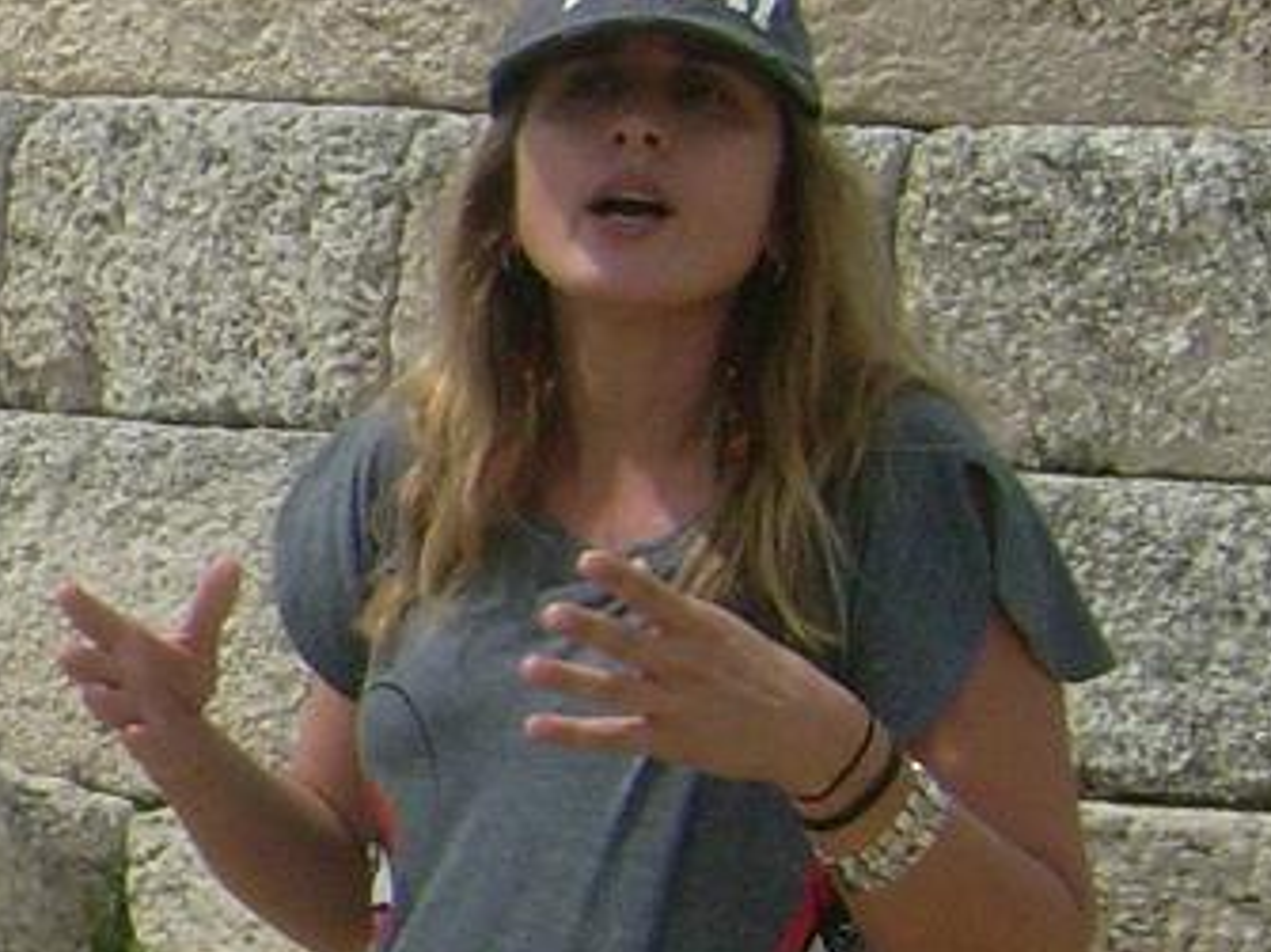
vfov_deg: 7.6
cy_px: 675
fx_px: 7157
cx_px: -1745
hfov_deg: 9.1
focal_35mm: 195
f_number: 6.4
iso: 50
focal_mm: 8.25
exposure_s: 1/500
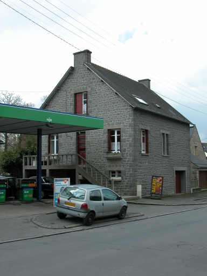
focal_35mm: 46
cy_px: 138
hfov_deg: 31.5
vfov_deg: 41.2
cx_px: 104
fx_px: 367
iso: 100
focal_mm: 11.6
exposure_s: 1/217
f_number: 5.9
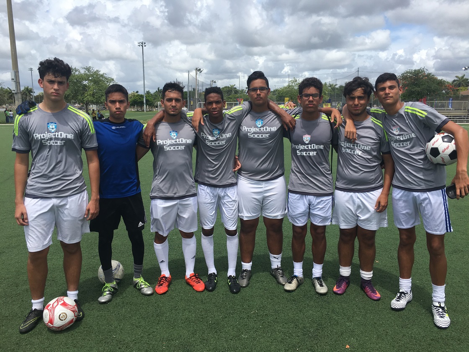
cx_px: 234
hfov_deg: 61.7
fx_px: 393
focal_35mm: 29
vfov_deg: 48.2
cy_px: 176
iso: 25
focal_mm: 4.15
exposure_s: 1/1709
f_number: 2.2
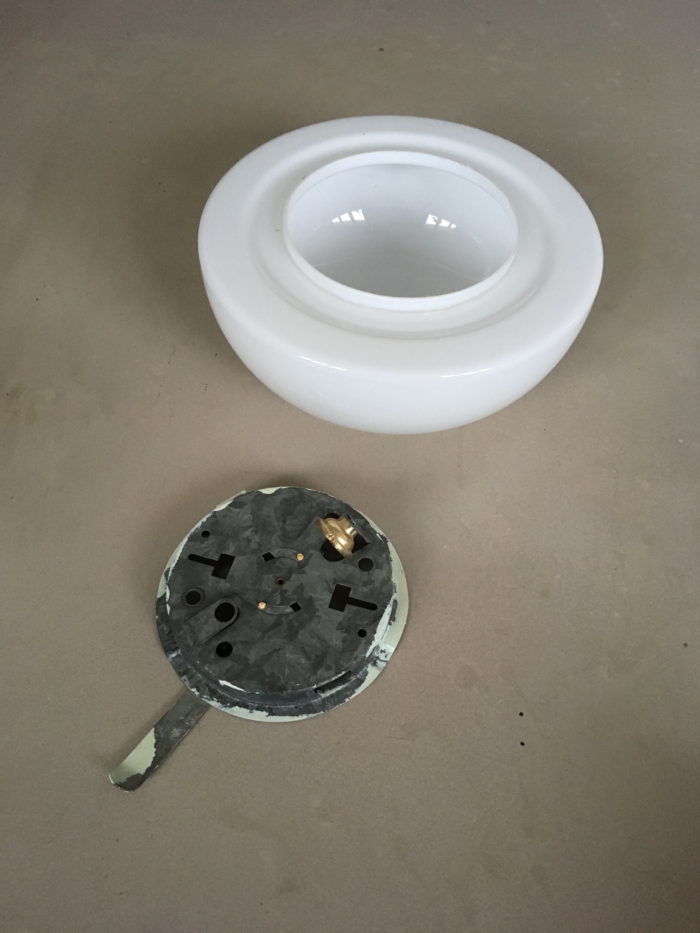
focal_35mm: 29
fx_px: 782
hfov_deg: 48.2
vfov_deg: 61.7
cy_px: 466
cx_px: 350
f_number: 2.2
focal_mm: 4.15
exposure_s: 1/33
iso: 200
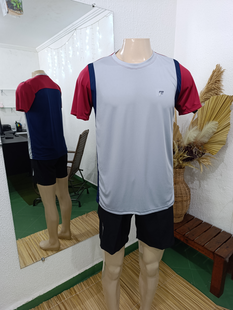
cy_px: 155
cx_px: 116
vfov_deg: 73.8
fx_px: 206
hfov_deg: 59.0
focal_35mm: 23
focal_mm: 6.14
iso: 1250
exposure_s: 1/60
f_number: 1.6
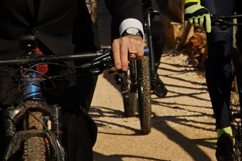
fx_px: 1526
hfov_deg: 9.0
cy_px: -32
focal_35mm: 227
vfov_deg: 6.0
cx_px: 239
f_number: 4
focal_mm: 28
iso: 100
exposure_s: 1/5000
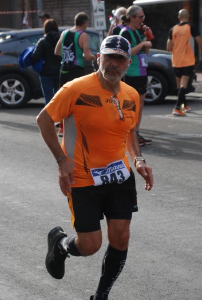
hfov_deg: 11.5
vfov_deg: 17.0
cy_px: 149
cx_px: 103
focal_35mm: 120
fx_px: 1004
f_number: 5.6
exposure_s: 1/1250
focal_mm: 70
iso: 1000
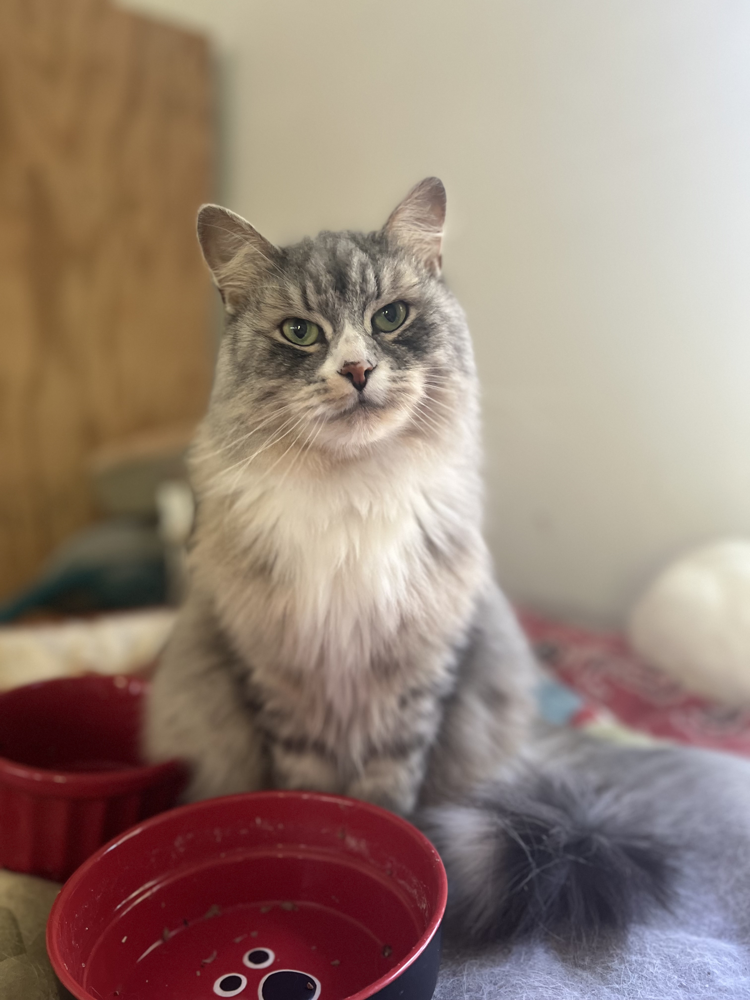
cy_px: 500
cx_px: 375
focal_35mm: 26
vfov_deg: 67.3
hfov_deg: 53.1
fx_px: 751
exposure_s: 1/60
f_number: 1.5
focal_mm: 5.7
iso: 250
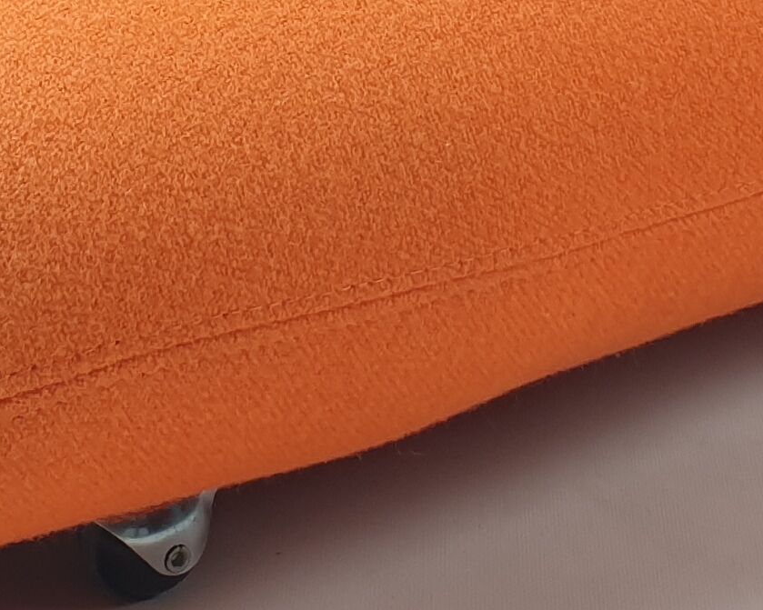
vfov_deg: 12.3
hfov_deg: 15.8
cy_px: -182
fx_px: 2755
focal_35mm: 122
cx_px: 407
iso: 50
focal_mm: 4.3
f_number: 2.4
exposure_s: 1/50
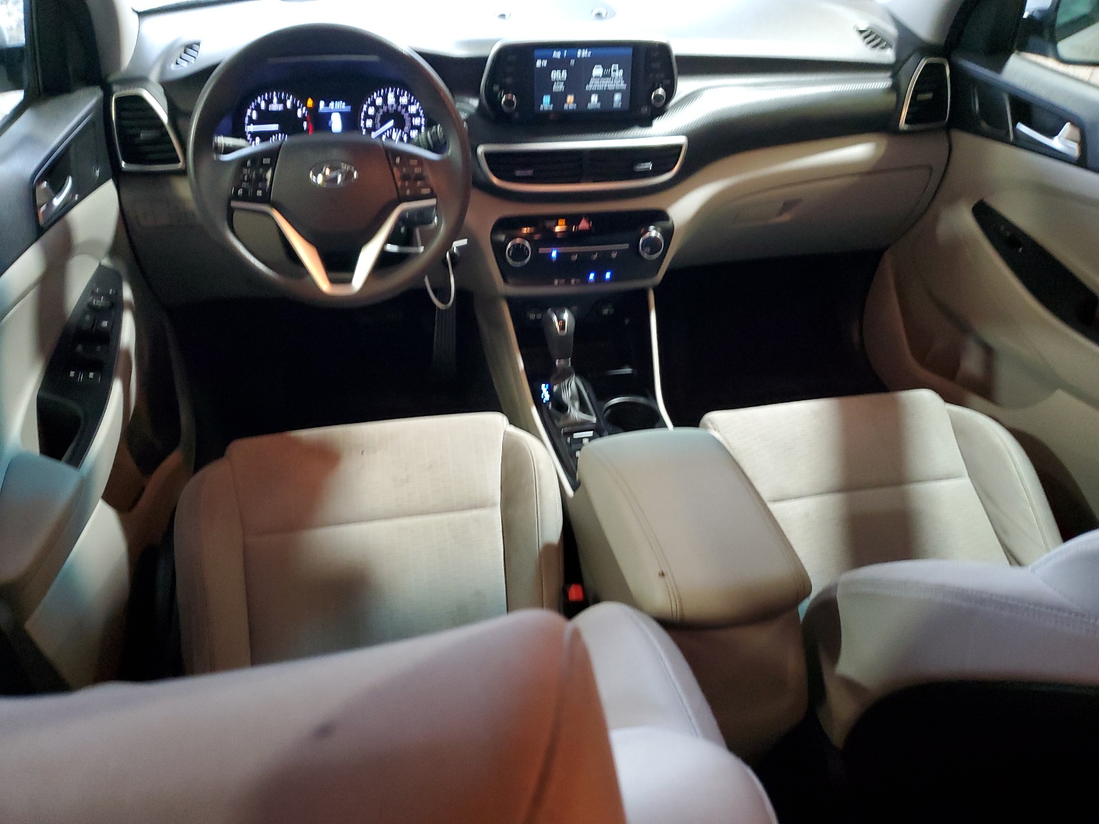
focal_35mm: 26
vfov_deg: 53.1
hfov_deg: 67.3
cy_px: 412
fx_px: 825
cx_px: 550
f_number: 1.5
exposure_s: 1/40
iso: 301
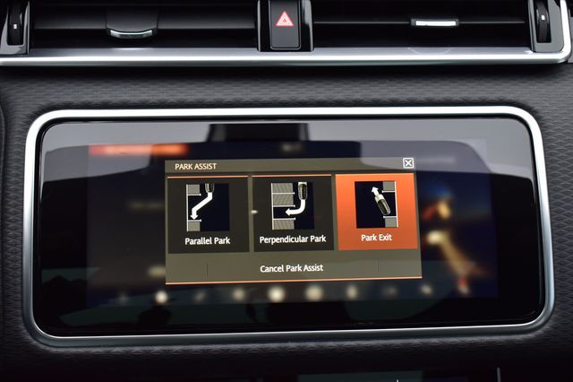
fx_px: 859
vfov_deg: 25.0
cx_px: 286
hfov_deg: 36.9
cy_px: 191
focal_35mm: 54
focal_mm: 36
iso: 500
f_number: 6.3
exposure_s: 1/15
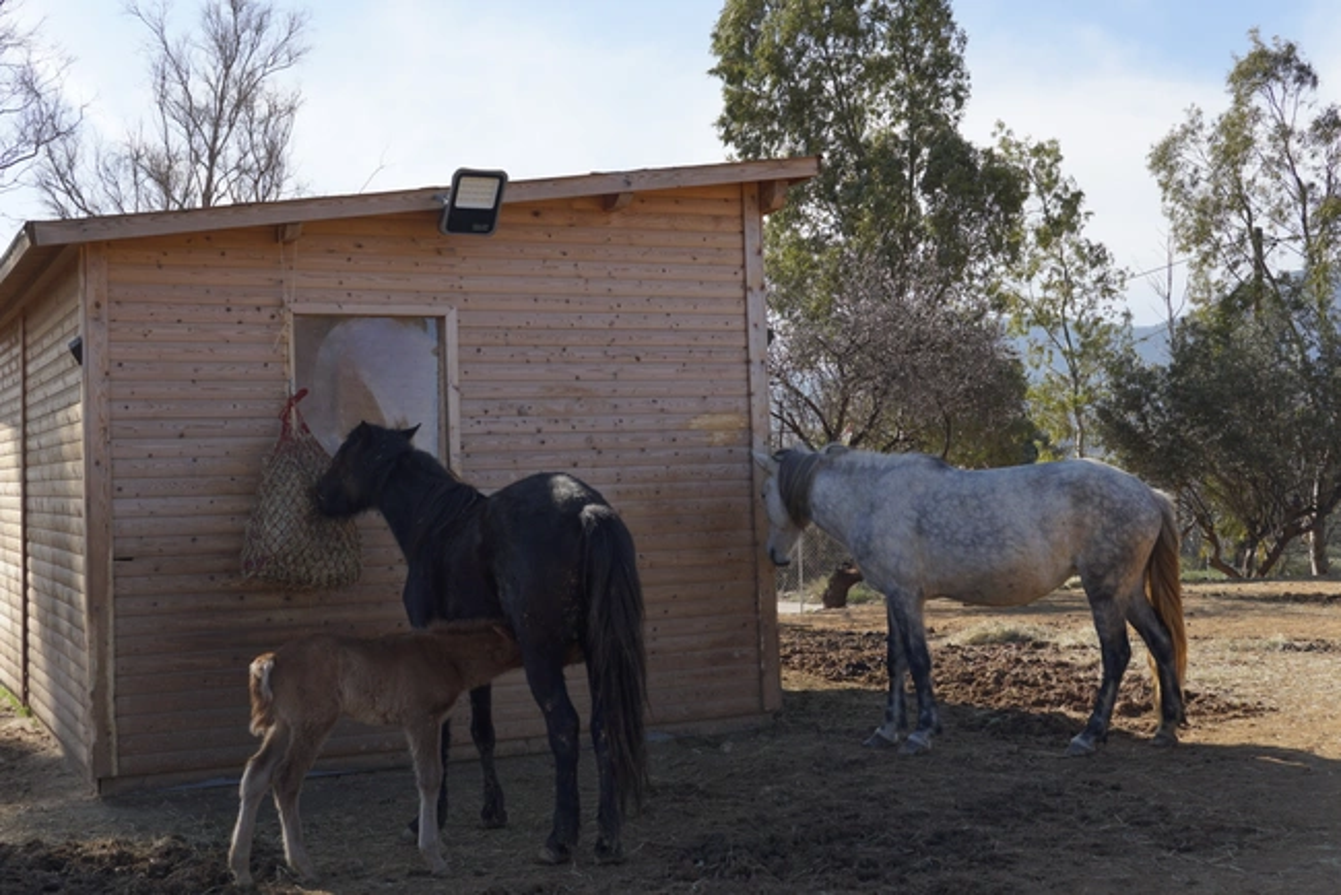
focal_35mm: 45
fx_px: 1677
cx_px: 670
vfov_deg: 29.9
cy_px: 448
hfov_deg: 43.6
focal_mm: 30
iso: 100
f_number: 5.6
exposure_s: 1/500
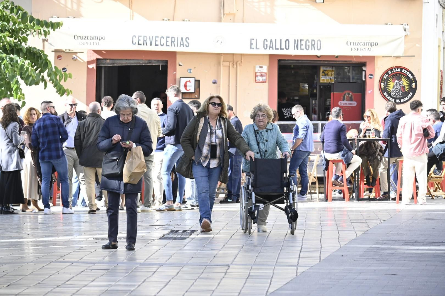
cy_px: 148
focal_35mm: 218
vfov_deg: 6.3
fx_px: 2689
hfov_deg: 9.5
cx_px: 222
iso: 640
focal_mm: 145
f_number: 6.3
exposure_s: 1/400
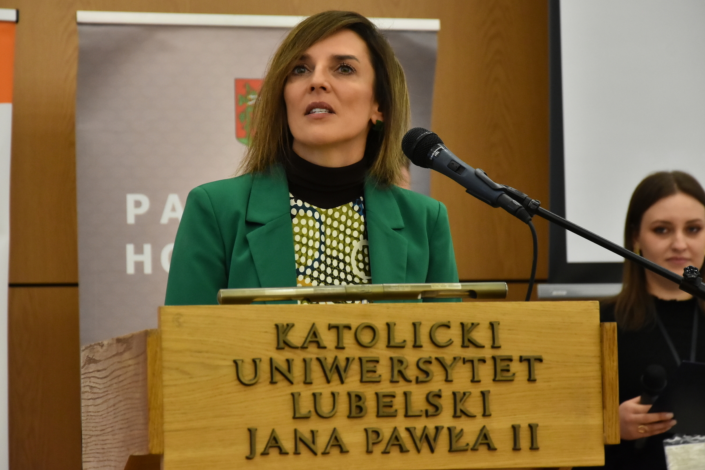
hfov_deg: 11.8
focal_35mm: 174
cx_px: 342
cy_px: 222
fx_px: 3398
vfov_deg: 7.9
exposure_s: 1/250
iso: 1600
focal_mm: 105
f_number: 5.6
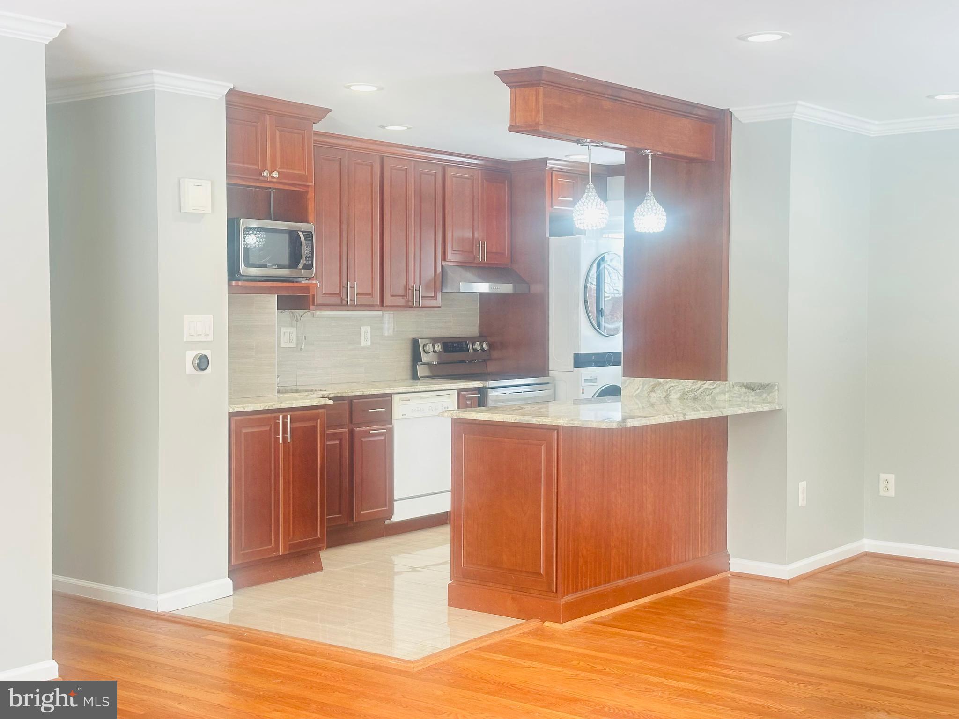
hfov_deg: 39.7
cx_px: 480
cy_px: 360
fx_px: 1330
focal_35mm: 48
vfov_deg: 30.3
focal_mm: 6.86
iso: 125
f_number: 1.78
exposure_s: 1/60
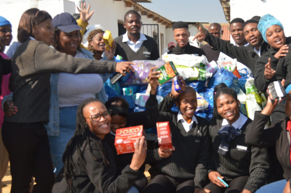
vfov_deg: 25.5
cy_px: 102
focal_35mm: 53
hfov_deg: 37.4
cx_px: 178
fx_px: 428
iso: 100
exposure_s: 1/200
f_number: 7.1
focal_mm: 28
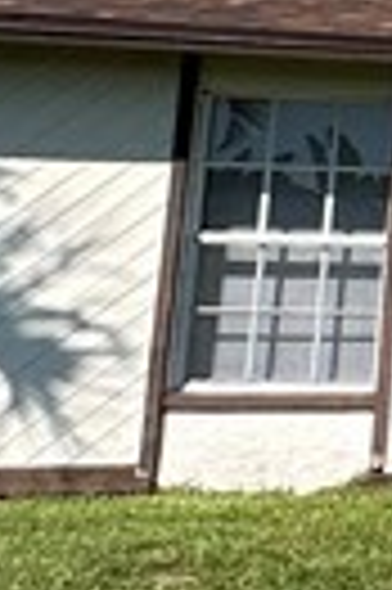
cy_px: 104
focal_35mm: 114
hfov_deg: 7.6
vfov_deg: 17.8
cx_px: 1627
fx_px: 1867
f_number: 2.2
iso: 50
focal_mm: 2.22
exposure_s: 1/2681
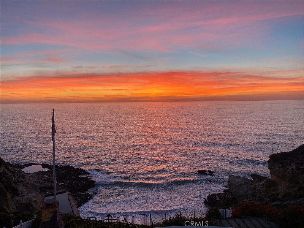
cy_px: 114
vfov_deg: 53.1
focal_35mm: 26
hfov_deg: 67.3
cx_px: 152
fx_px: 228
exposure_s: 1/121
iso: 125
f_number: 1.8
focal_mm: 4.25
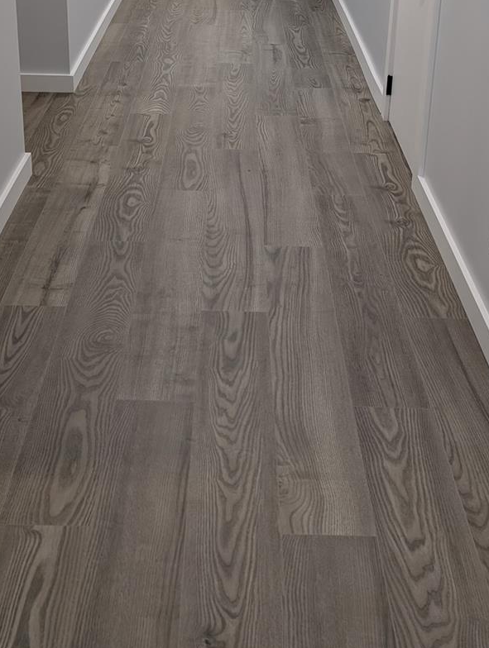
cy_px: 89
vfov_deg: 38.2
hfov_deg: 31.0
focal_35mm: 47
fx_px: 882
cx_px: 218
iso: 22
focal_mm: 6.9
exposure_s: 1/69.9
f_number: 1.68
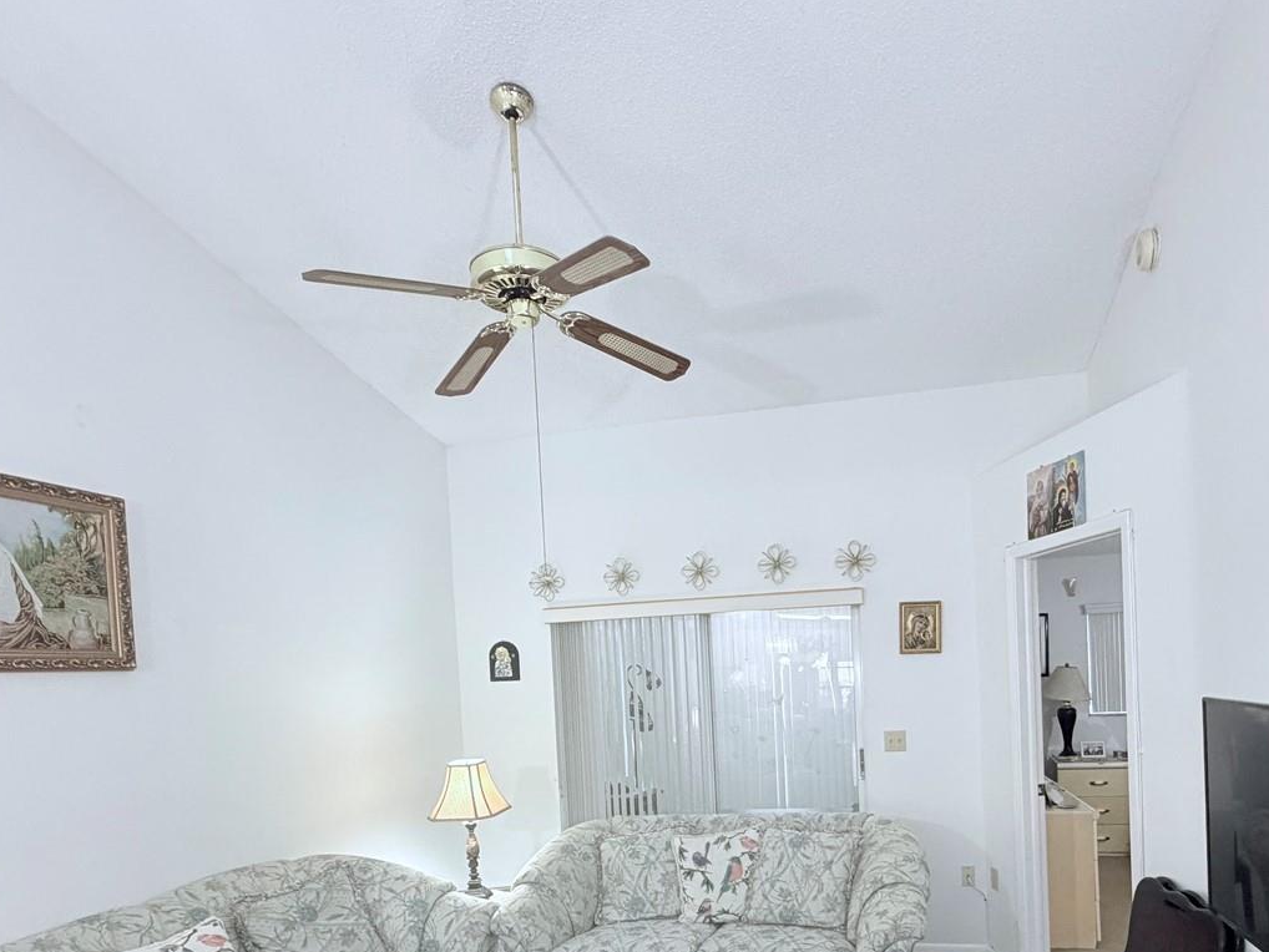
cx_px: 744
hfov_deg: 75.7
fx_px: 807
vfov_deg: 58.3
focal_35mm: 22
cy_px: 702
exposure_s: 1/60
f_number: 2.2
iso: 400
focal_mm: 2.22
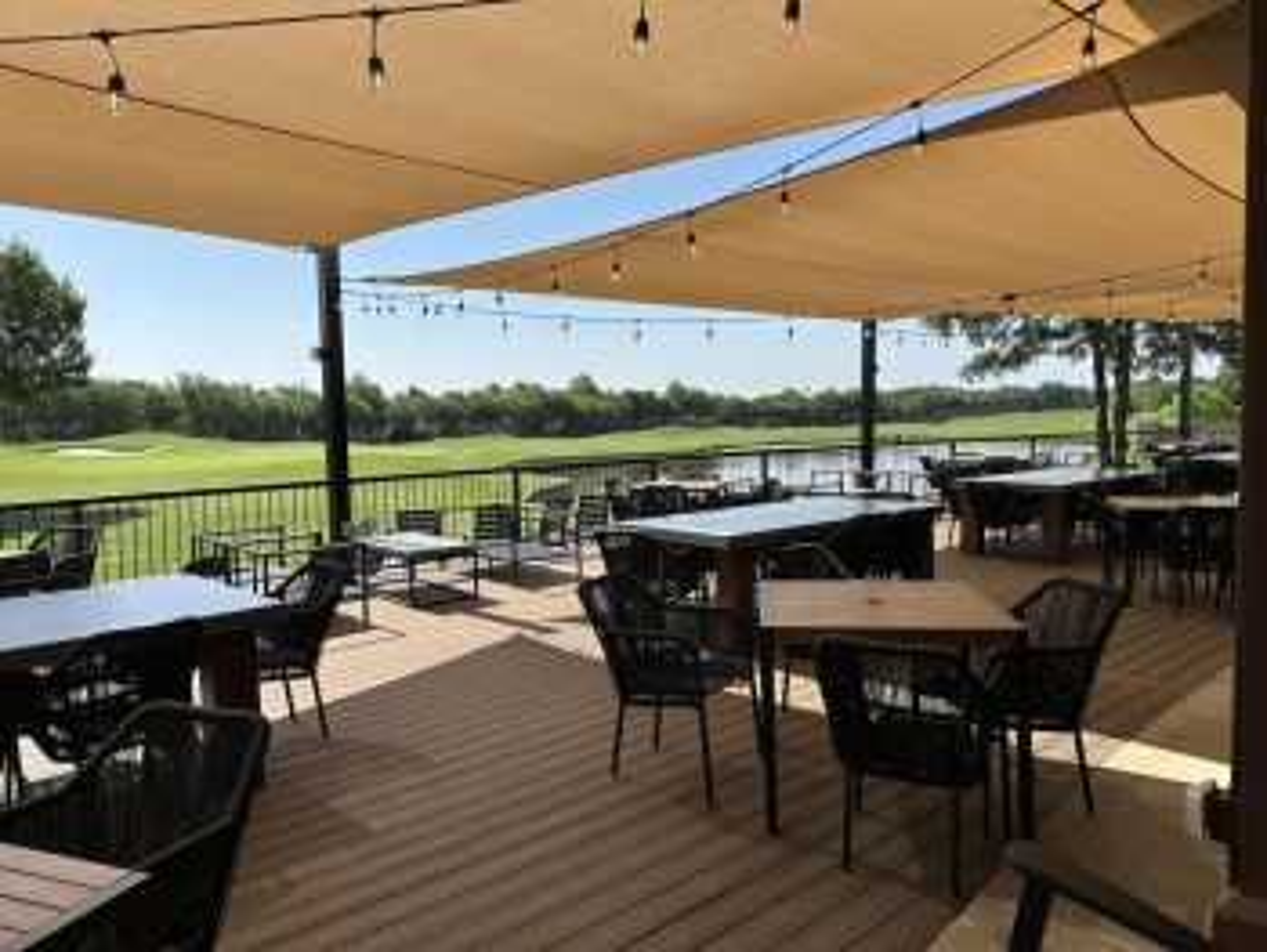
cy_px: 476
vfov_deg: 56.9
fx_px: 879
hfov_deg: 71.6
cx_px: 634
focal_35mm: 24
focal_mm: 6.9
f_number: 1.8
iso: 80
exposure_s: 1/4016
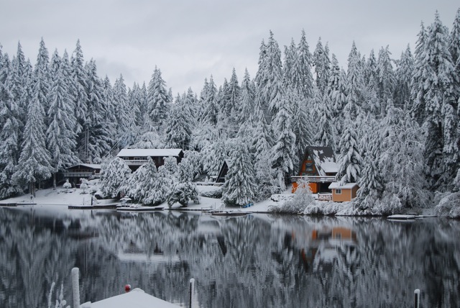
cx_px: 230
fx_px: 921
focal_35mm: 72
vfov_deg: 19.0
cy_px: 154
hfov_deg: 28.0
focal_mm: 48
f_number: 6.3
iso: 200
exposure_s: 1/160
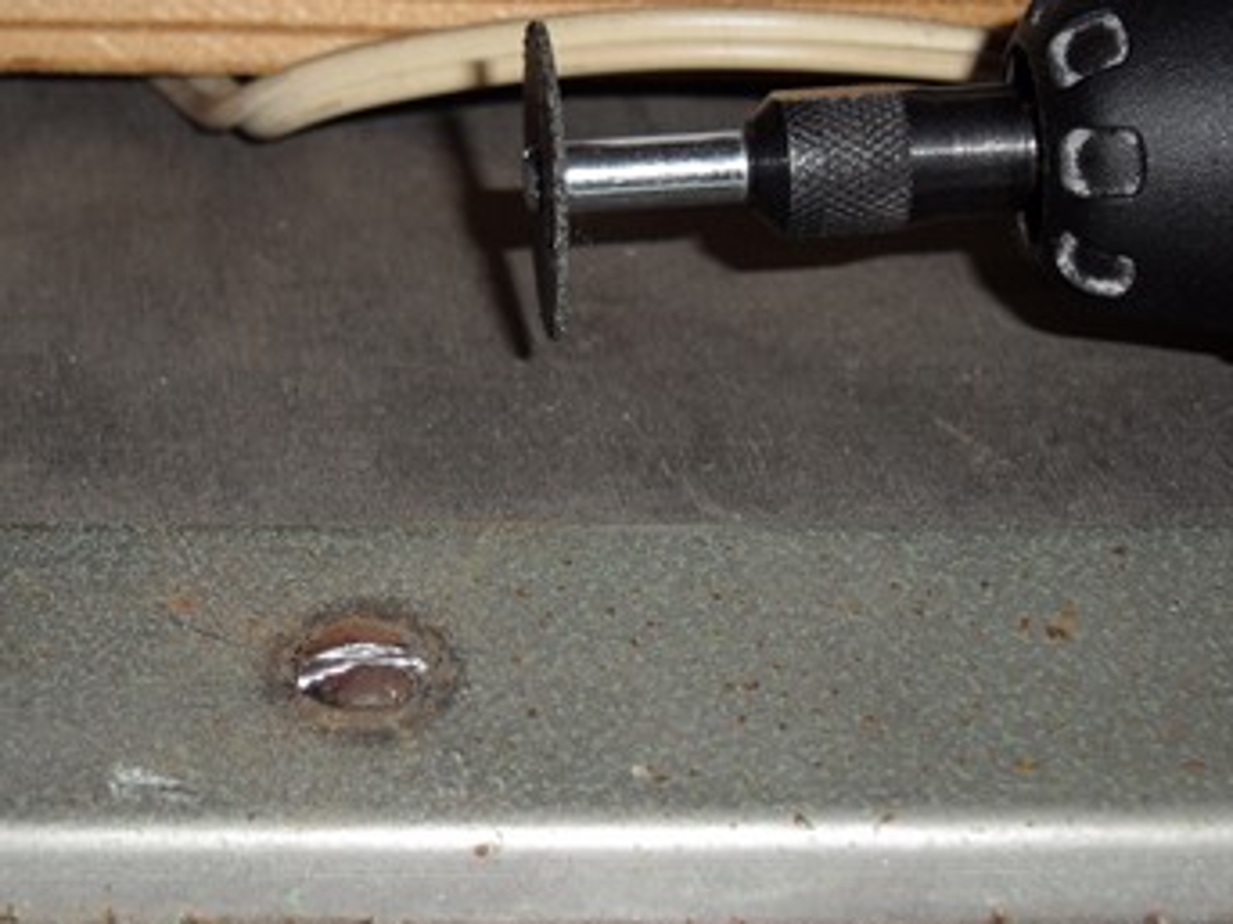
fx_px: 2742
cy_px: 342
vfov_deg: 19.1
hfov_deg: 25.3
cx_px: 514
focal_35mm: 77
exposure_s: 1/60
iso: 100
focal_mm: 10.6
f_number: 11.3
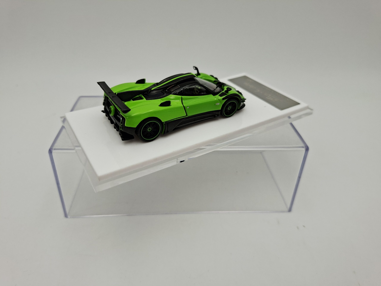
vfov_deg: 58.9
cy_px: 143
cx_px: 190
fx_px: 253
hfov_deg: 73.9
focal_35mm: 23
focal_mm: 5.54
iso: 50
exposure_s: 1/444
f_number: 1.8
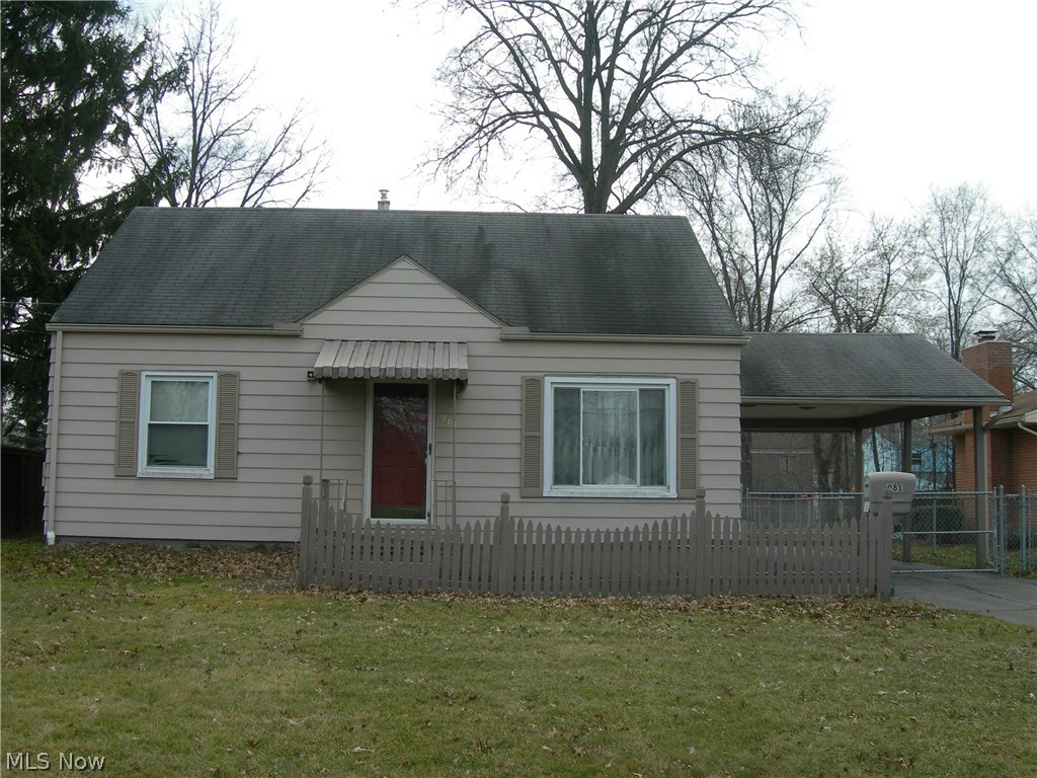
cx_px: 518
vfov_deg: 37.7
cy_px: 389
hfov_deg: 49.0
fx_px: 1138
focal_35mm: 38
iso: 50
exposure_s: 1/317
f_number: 4.8
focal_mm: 7.8
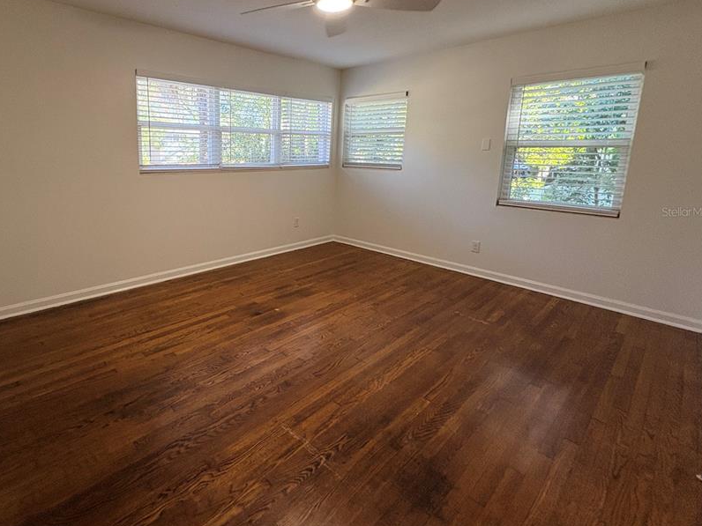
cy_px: 211
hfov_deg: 86.1
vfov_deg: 70.9
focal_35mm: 18
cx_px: 264
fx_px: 365
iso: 250
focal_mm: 2.22
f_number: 2.2
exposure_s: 1/99
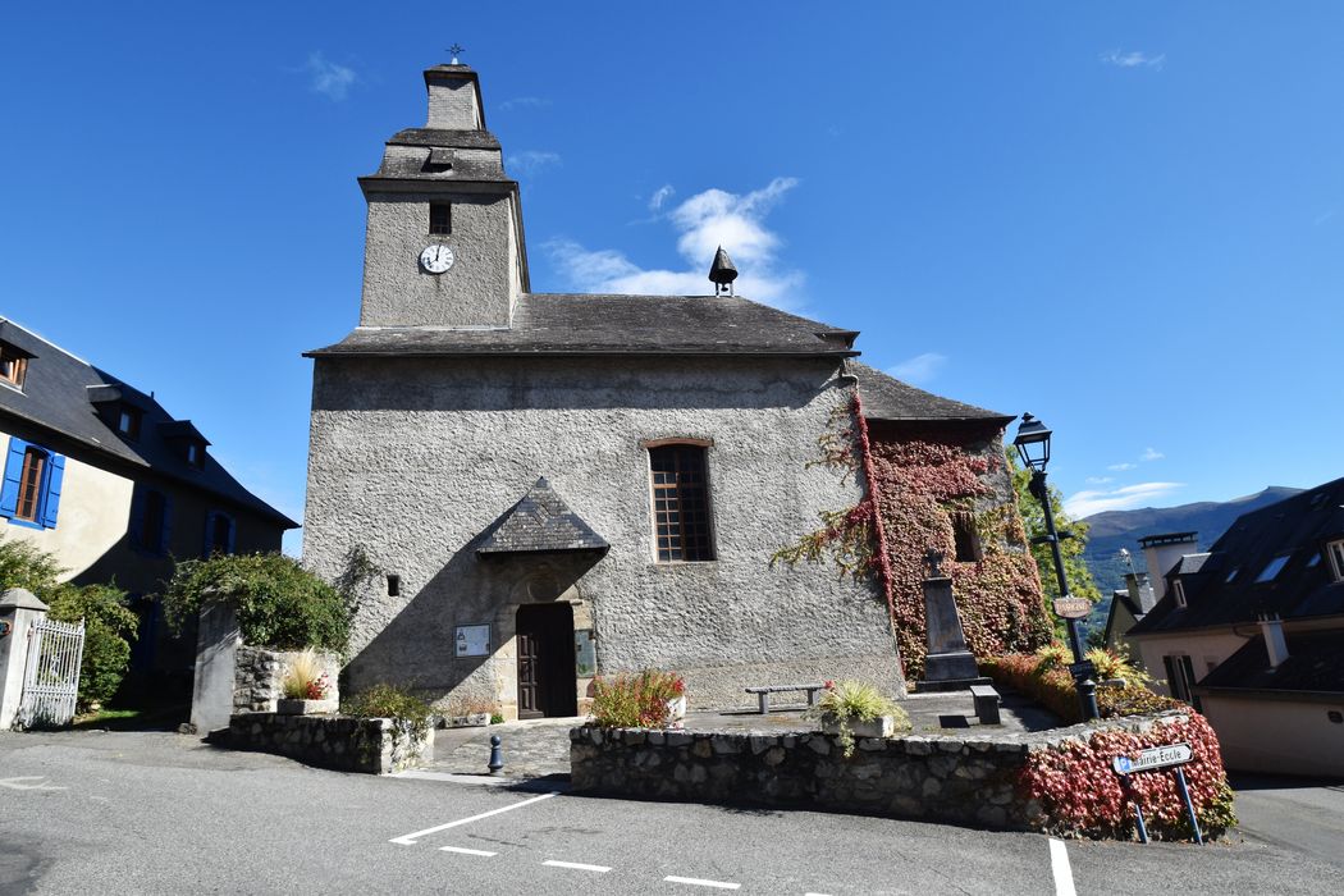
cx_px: 672
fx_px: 672
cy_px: 448
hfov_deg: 90.0
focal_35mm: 18
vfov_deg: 67.4
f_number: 9
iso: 200
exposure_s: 1/320
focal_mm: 12
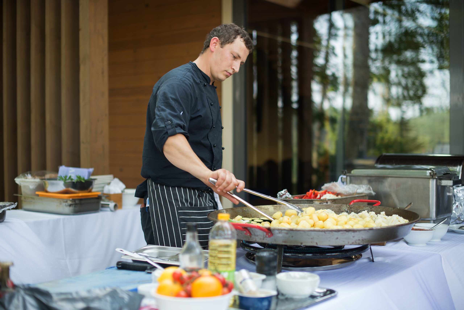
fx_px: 645
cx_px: 232
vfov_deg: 27.0
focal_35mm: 50
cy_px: 155
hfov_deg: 39.6
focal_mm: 50
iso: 100
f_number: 2
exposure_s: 1/160
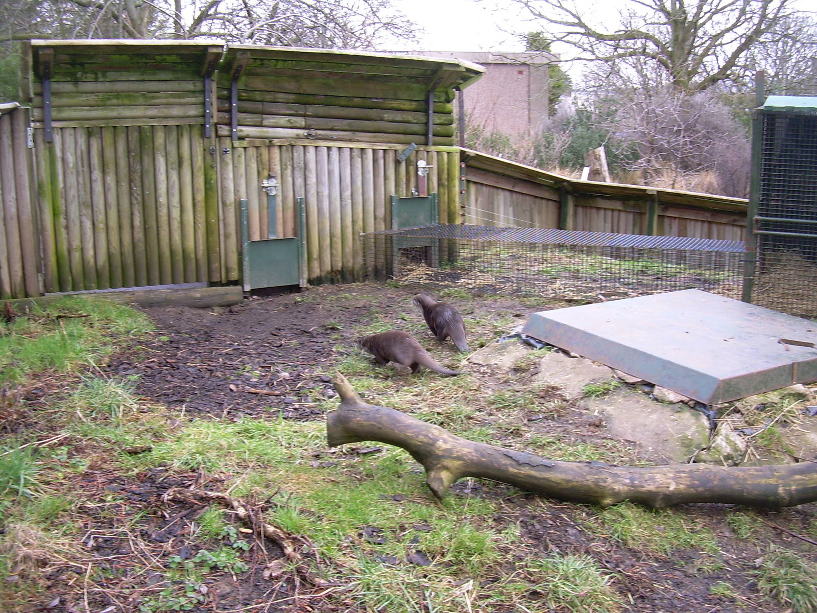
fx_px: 897
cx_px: 408
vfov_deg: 37.7
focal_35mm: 38
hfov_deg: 49.0
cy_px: 306
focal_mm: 6.3
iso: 50
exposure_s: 1/30
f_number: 2.8
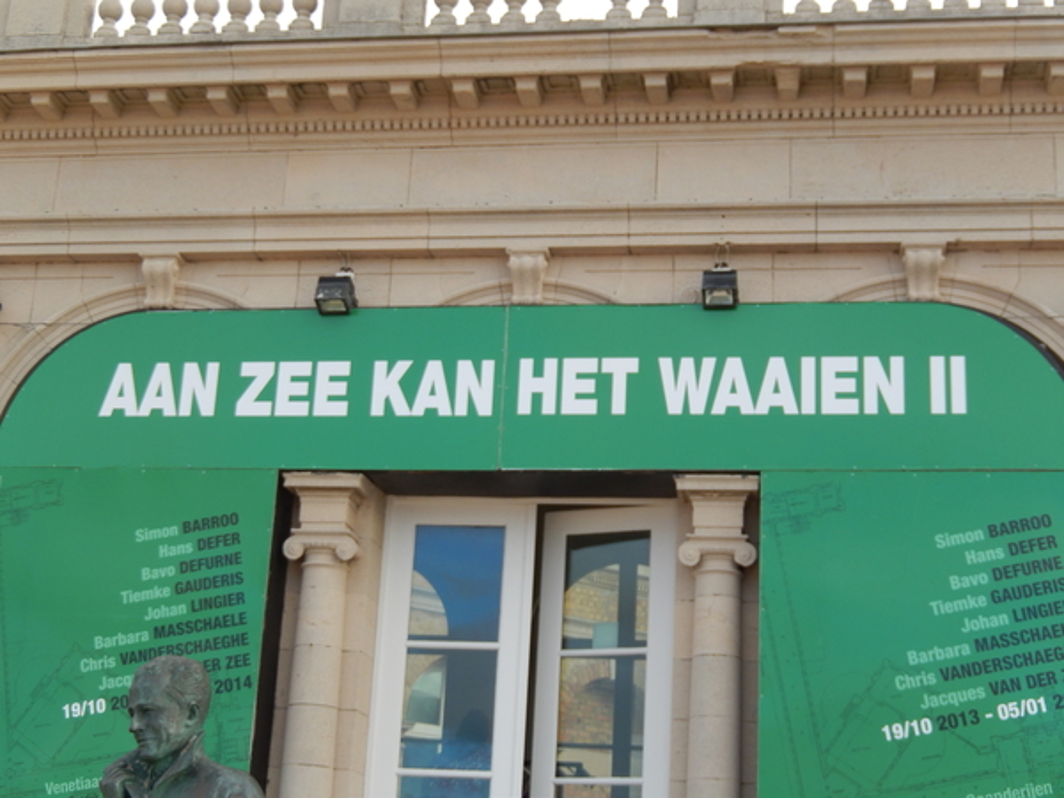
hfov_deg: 33.2
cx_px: 532
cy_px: 399
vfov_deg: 25.2
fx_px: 1783
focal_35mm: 58
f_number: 4.6
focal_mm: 10.4
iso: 125
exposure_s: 1/200
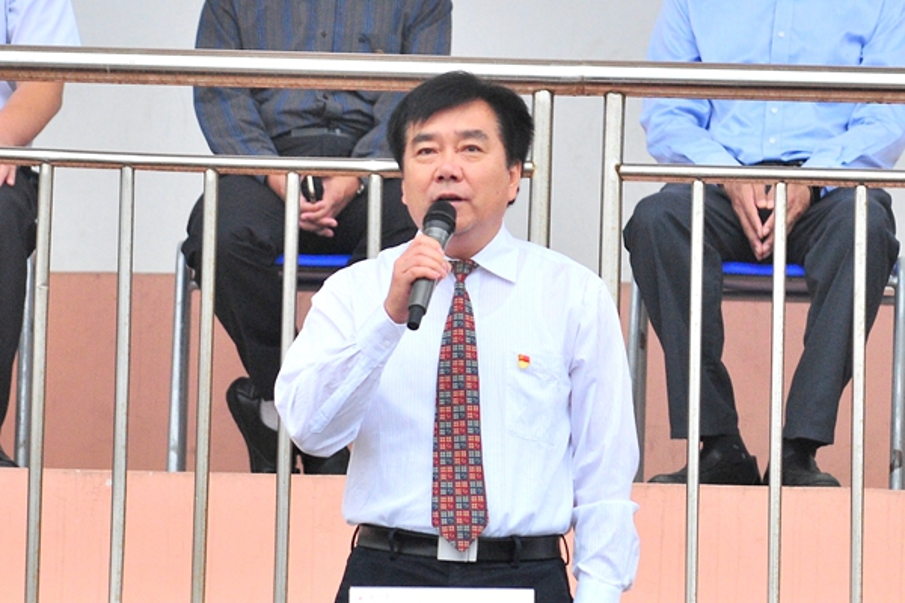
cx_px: 452
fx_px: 5027
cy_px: 302
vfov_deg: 6.9
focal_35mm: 200
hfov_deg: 10.3
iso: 800
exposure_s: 1/1000
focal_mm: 200
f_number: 4
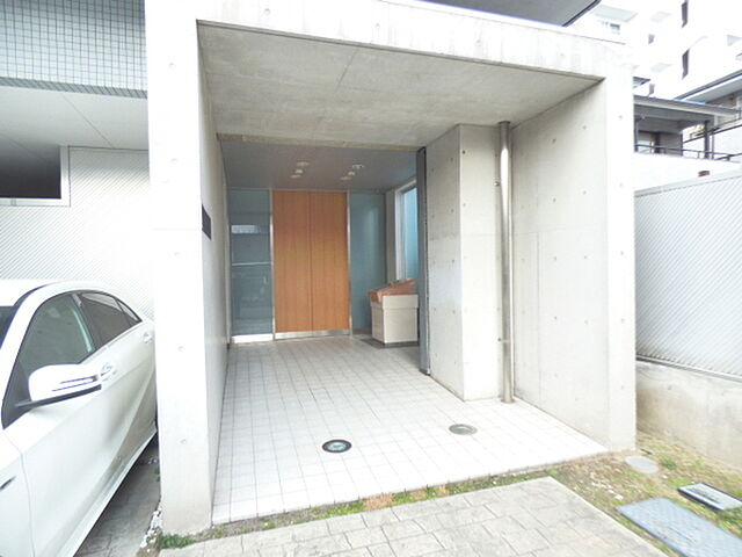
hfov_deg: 81.7
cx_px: 371
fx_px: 429
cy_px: 278
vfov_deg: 66.0
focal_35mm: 20
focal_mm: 3.58
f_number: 2.8
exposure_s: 1/125
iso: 400
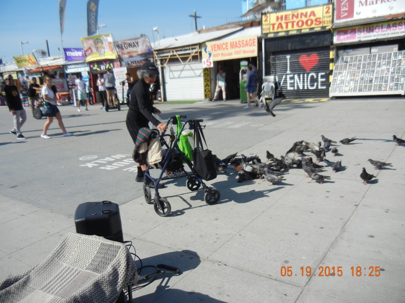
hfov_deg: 60.0
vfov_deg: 46.8
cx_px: 202
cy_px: 152
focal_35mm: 30
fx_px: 351
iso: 160
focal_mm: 5.4
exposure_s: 1/434
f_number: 7
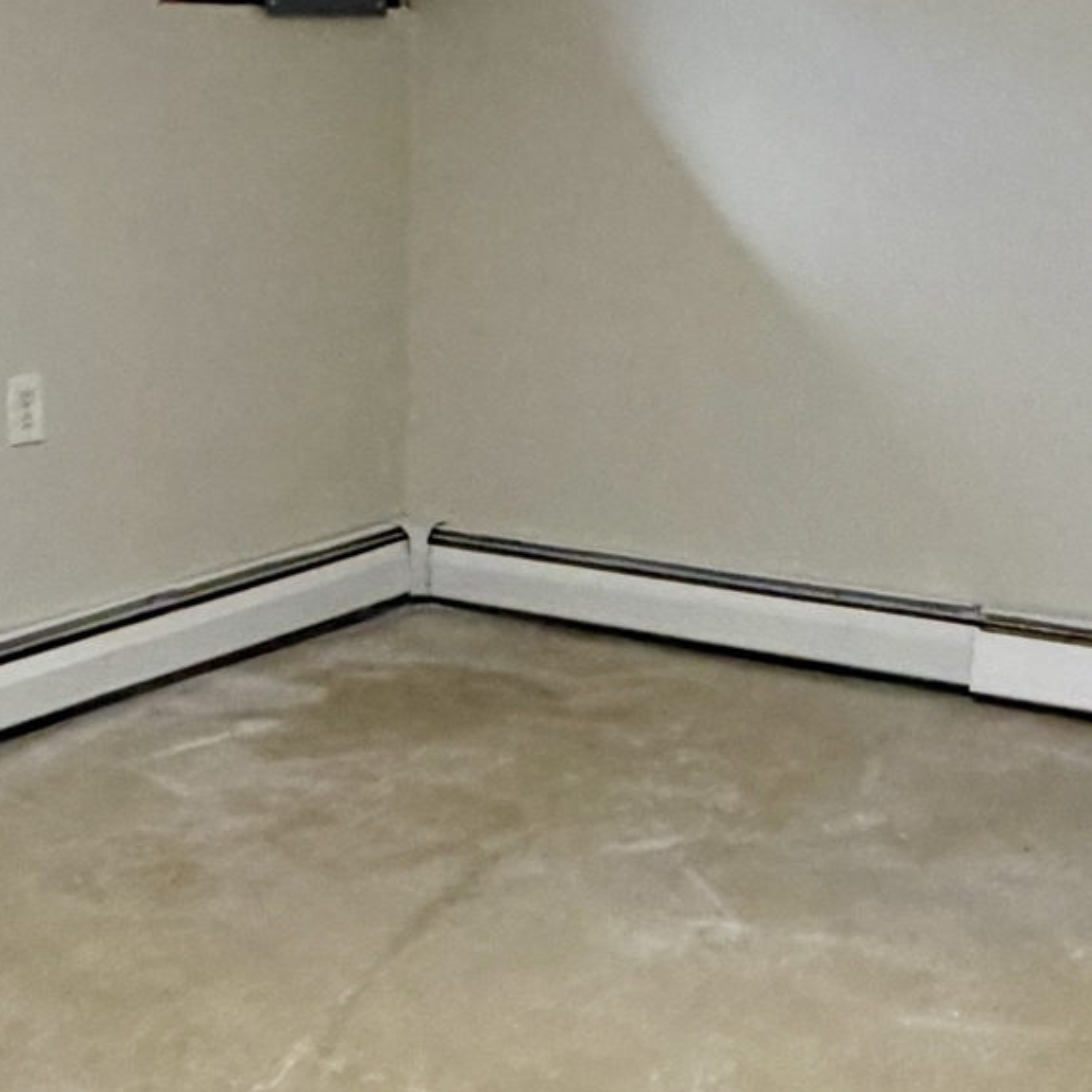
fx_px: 2356
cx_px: 502
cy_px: 224
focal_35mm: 66
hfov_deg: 26.1
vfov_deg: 25.7
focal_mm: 2.22
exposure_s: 1/60
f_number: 2.2
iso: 320
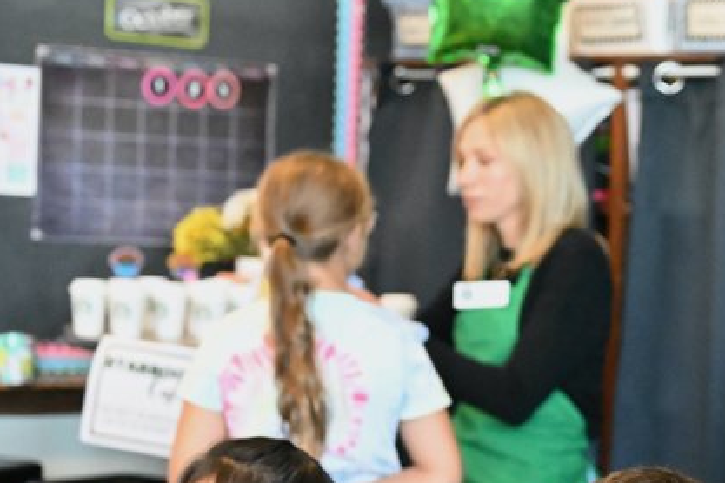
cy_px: 418
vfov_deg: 11.4
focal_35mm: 120
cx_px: 713
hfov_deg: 16.7
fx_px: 2416
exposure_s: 1/1250
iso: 12800
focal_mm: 50
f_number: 2.8
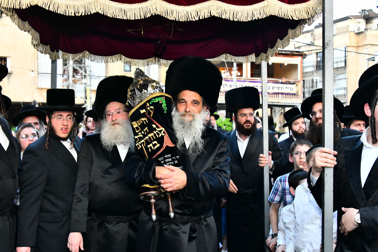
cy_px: 126
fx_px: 504
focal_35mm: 48
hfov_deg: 41.1
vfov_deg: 28.1
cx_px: 189
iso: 2000
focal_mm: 48
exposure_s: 1/320
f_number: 5.6
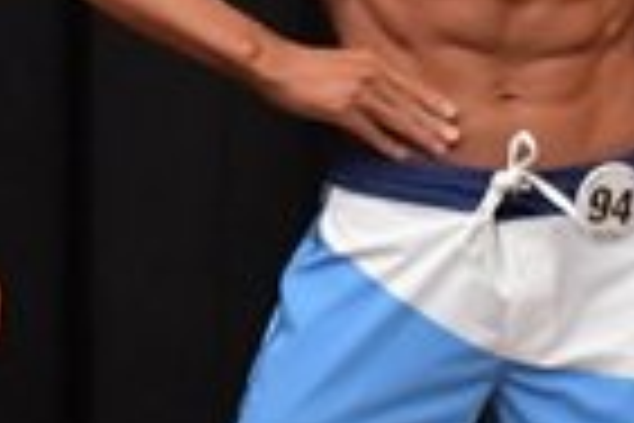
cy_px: 320
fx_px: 23192
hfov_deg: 1.6
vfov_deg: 1.0
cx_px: 1086
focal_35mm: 1317
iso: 6400
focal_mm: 160
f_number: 5.6
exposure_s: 1/400
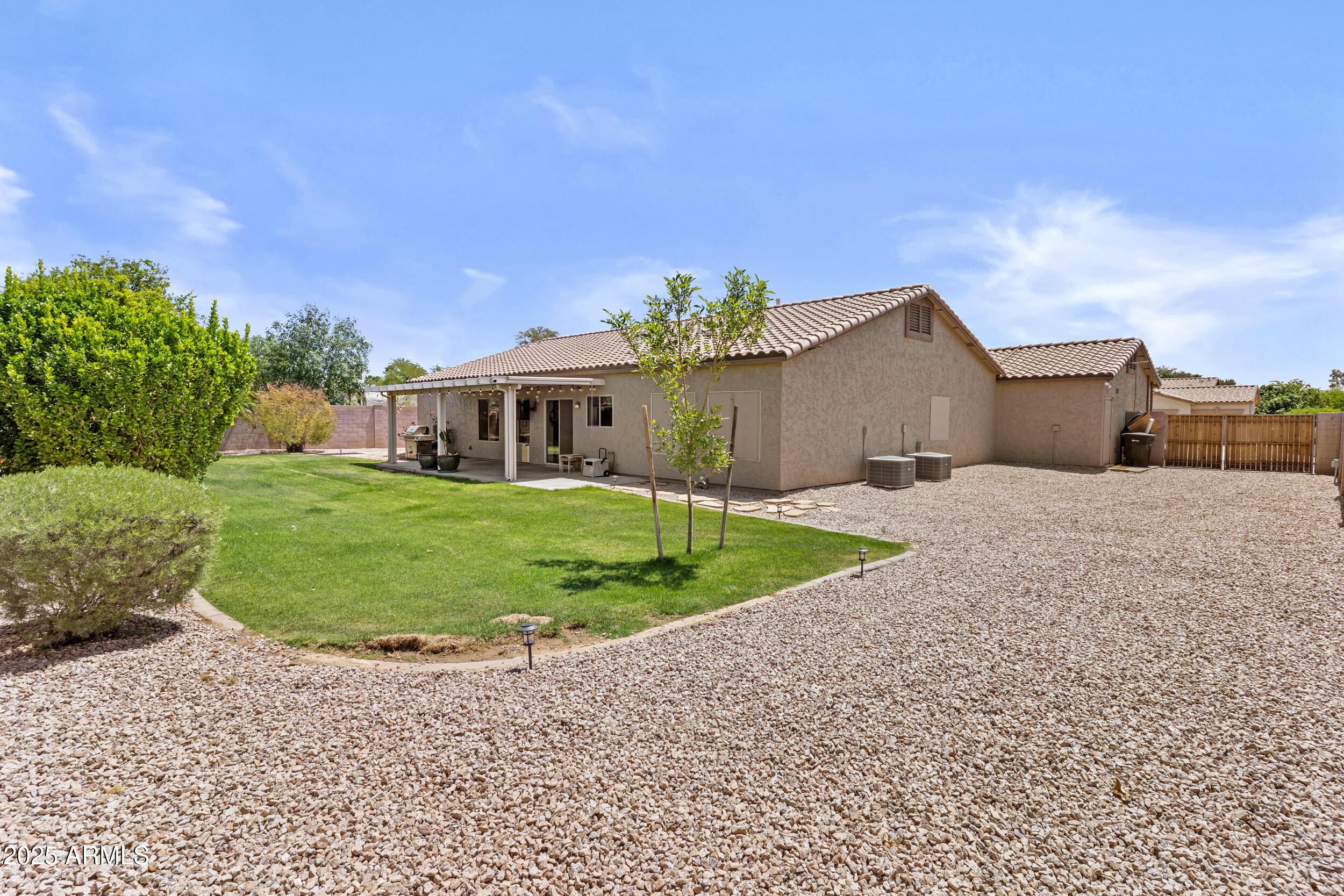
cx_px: 672
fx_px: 635
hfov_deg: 93.3
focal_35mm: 17
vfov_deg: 70.4
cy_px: 448
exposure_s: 1/200
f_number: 9
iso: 250
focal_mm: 17
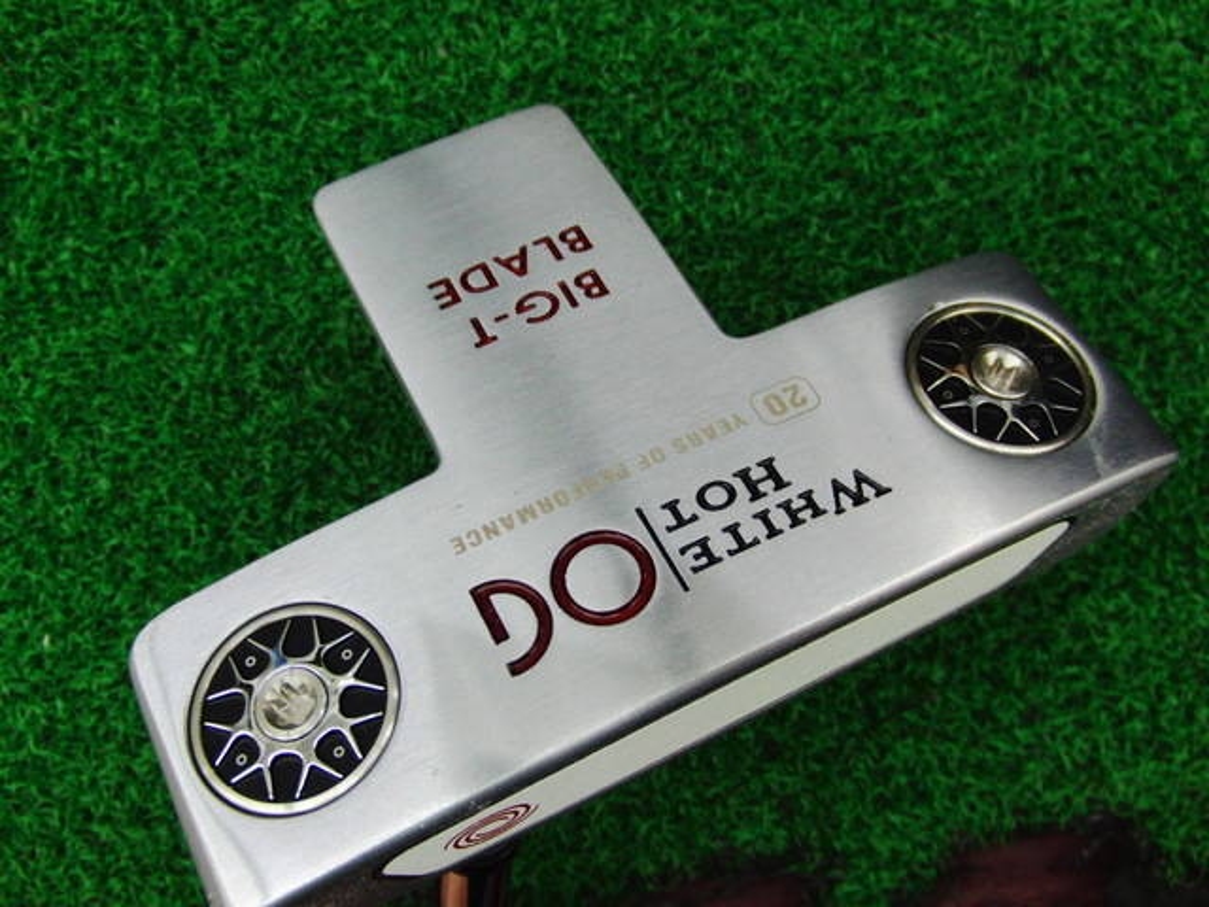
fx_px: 1292
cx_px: 604
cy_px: 454
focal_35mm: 37
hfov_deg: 50.1
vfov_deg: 38.7
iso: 400
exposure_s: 1/60
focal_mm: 6.42
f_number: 3.6
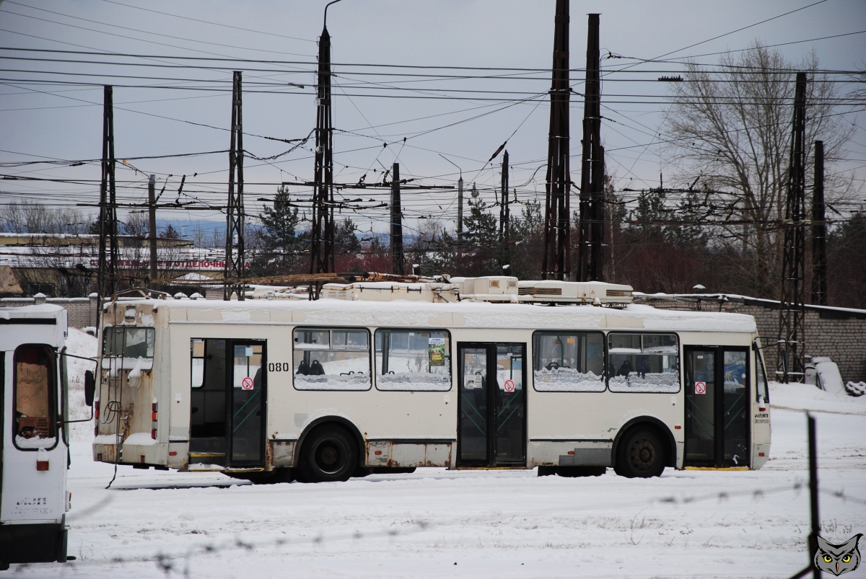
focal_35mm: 158
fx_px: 3793
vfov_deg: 8.7
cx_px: 433
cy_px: 290
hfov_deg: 13.0
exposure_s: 1/125
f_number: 5.6
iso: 200
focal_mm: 105
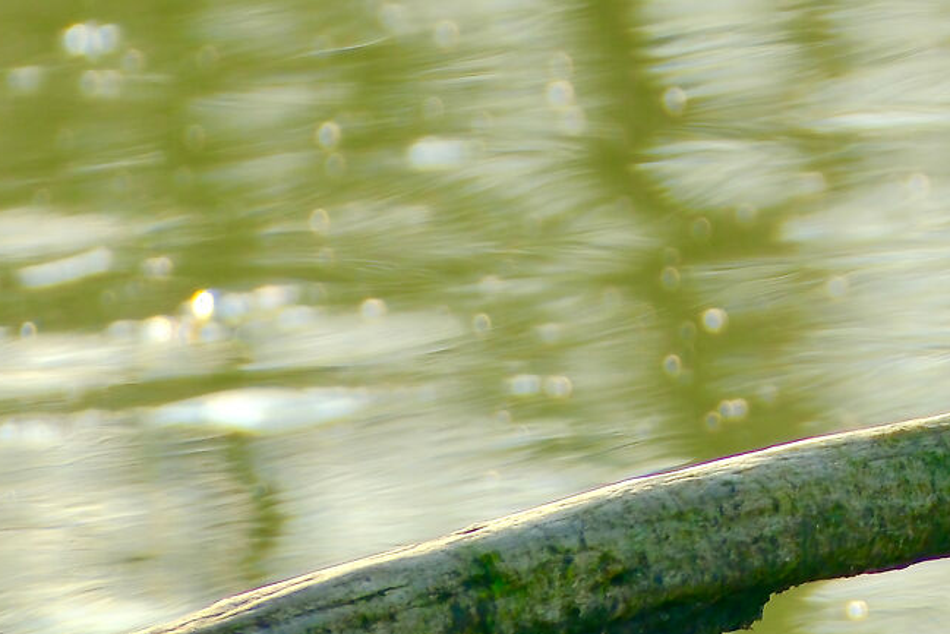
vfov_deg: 0.6
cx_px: 1572
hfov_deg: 0.9
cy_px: -398
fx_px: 61469
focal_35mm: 2329
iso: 400
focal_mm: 420
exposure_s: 1/250
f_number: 8
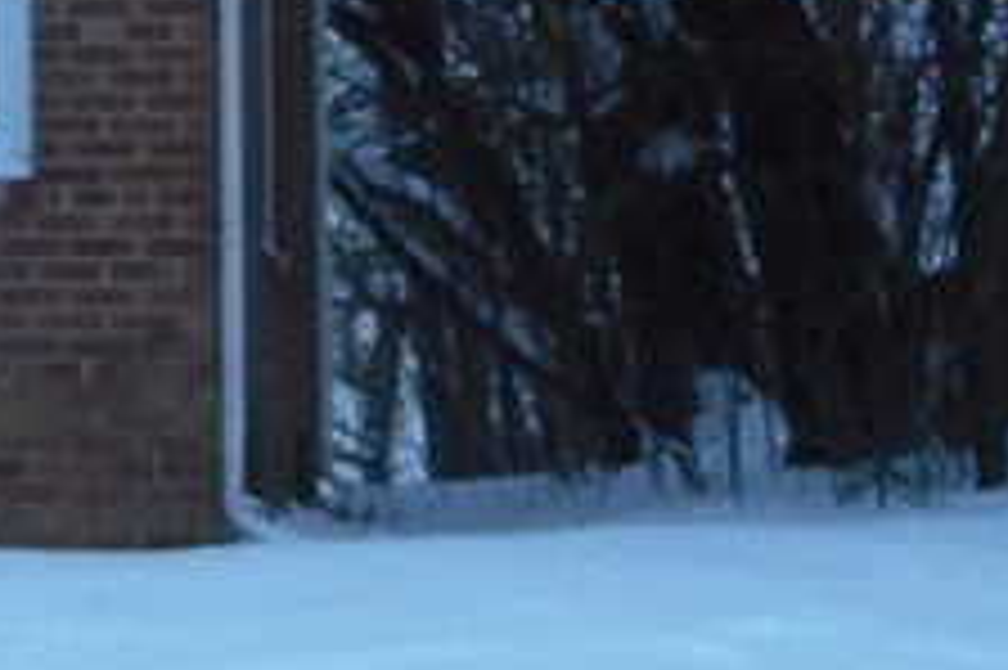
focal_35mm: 209
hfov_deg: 9.4
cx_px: -819
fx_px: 5848
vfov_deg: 6.5
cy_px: -319
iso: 280
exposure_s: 1/30
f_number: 4.7
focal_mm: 7.9
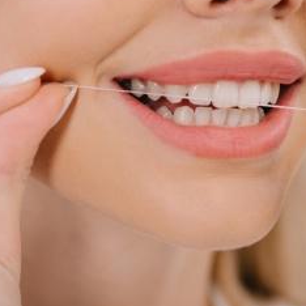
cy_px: 134
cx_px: 196
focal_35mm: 171
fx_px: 1710
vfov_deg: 10.2
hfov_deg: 10.2
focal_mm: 105
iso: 160
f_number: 4.5
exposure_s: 1/160
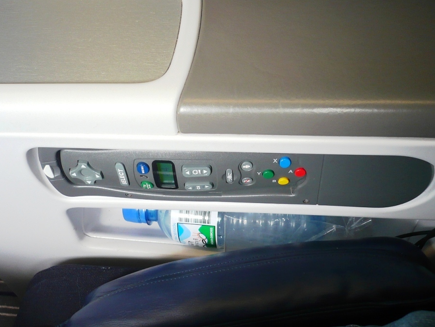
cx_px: 216
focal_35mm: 40
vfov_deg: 36.0
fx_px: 503
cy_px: 159
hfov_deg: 46.8
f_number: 2.8
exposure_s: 1/30
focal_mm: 5.8
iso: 125
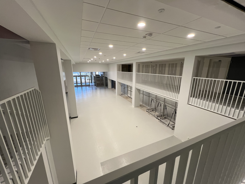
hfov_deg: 106.2
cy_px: 92
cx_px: 122
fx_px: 92
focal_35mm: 13
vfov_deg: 89.9
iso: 125
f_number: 1.8
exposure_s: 1/120
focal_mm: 1.57
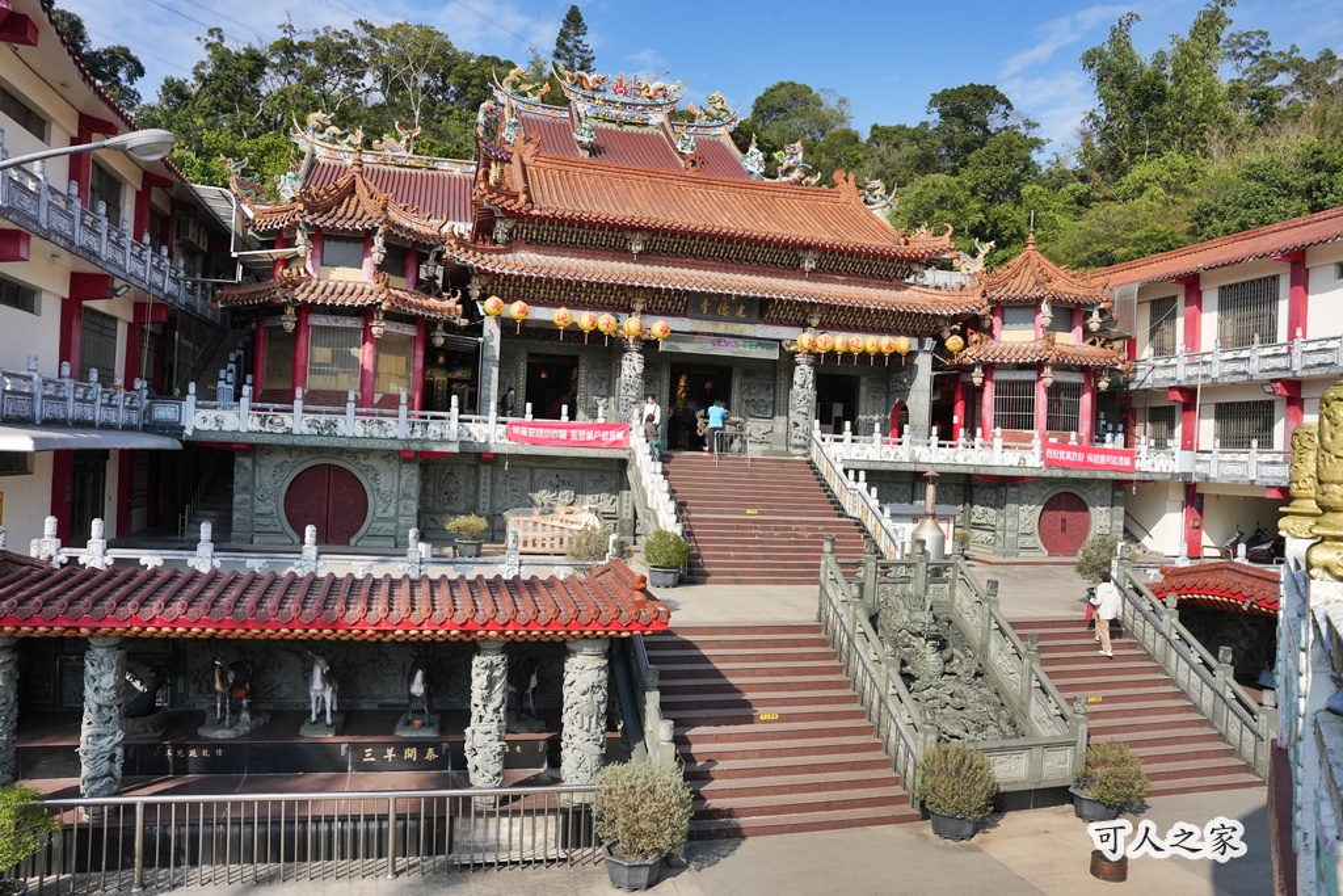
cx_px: 672
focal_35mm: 24
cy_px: 448
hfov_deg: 73.7
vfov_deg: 53.1
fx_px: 895
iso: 2000
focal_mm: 24
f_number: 9
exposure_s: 1/3200
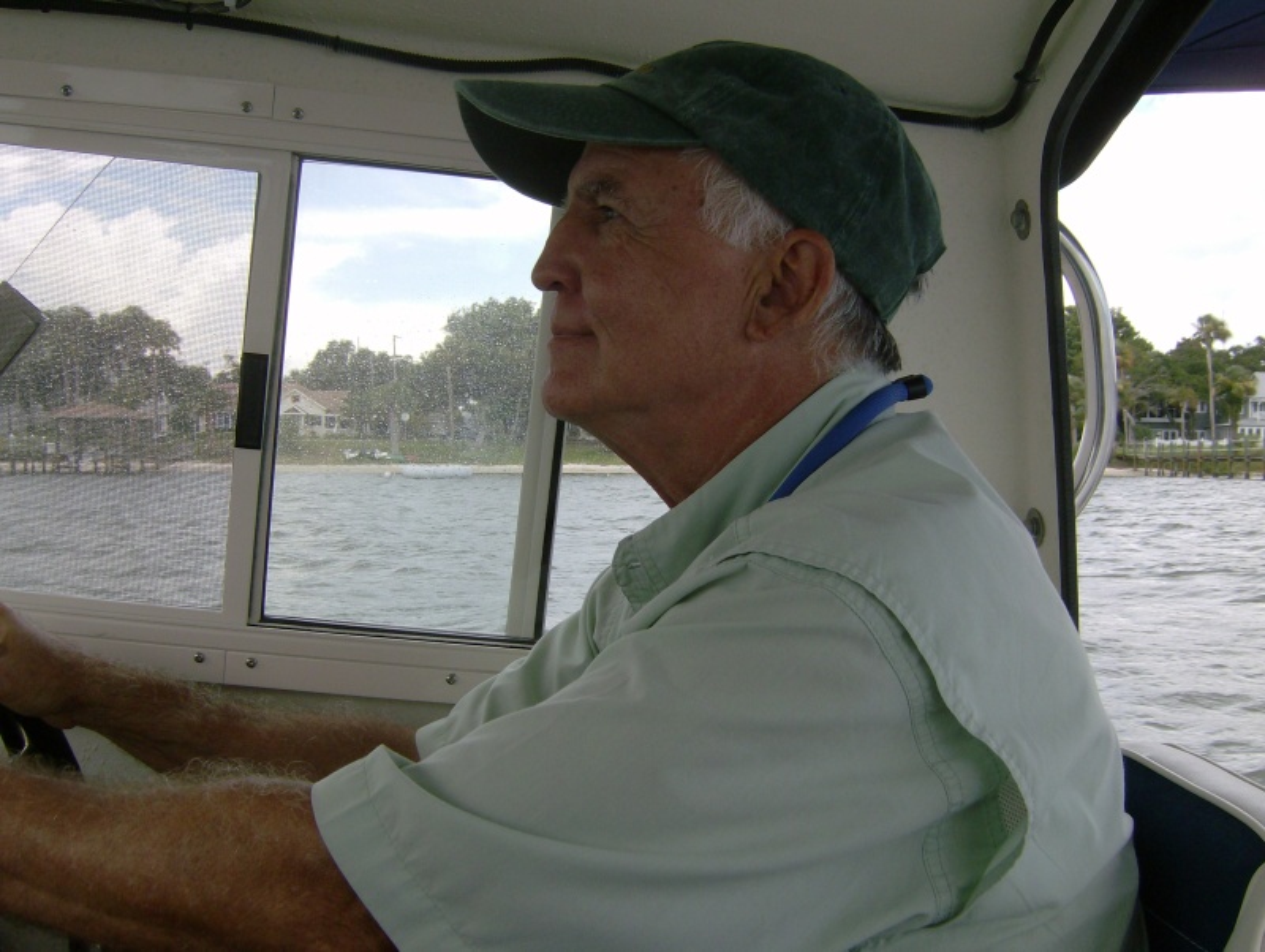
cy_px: 476
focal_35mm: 36
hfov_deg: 51.3
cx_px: 632
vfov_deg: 39.7
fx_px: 1317
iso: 100
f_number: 4.7
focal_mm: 6
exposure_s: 1/320
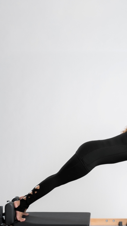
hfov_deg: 15.8
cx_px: 100
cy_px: 151
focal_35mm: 76
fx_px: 455
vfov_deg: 27.7
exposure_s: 1/125
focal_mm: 35.3
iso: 320
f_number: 5.6
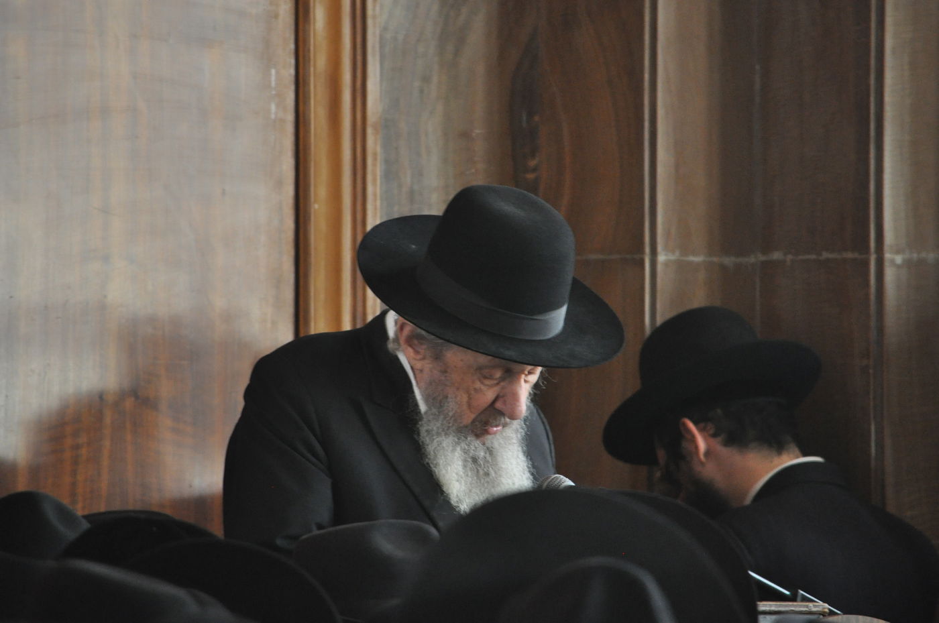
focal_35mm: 390
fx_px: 10157
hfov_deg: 5.3
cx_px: 470
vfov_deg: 3.5
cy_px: 312
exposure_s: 1/60
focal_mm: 260
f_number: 6.3
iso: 1600
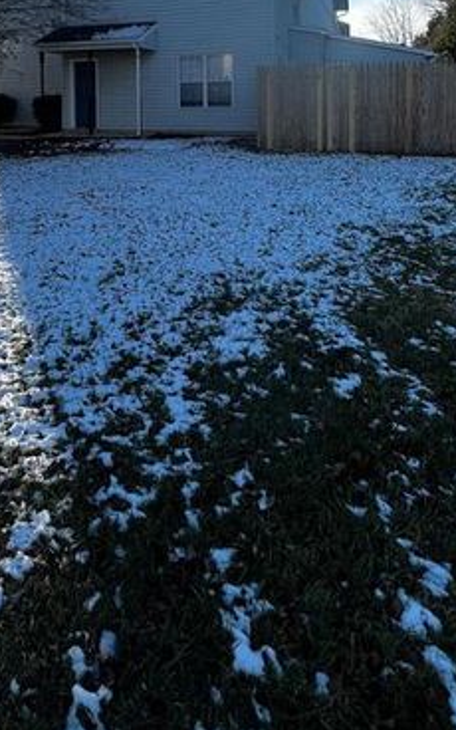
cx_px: 167
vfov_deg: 63.0
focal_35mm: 25
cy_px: 98
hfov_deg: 48.7
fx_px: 497
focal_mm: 1.57
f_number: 1.8
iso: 32
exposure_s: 1/699
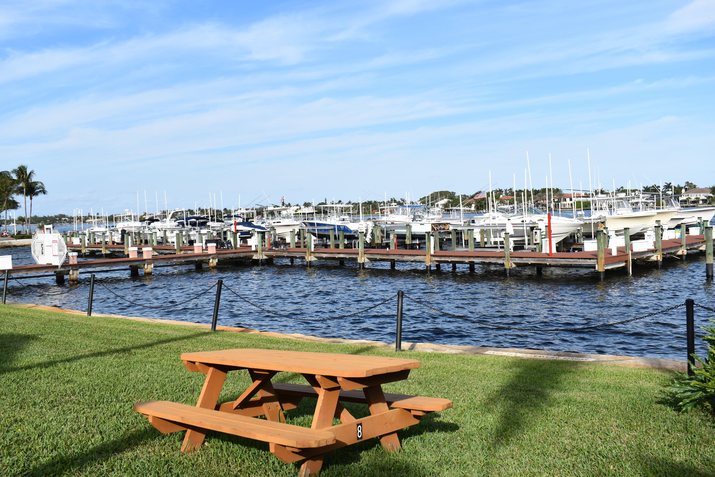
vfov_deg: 38.4
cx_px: 358
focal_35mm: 34
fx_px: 685
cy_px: 238
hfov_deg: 55.1
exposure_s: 1/250
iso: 100
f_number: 8
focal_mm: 23
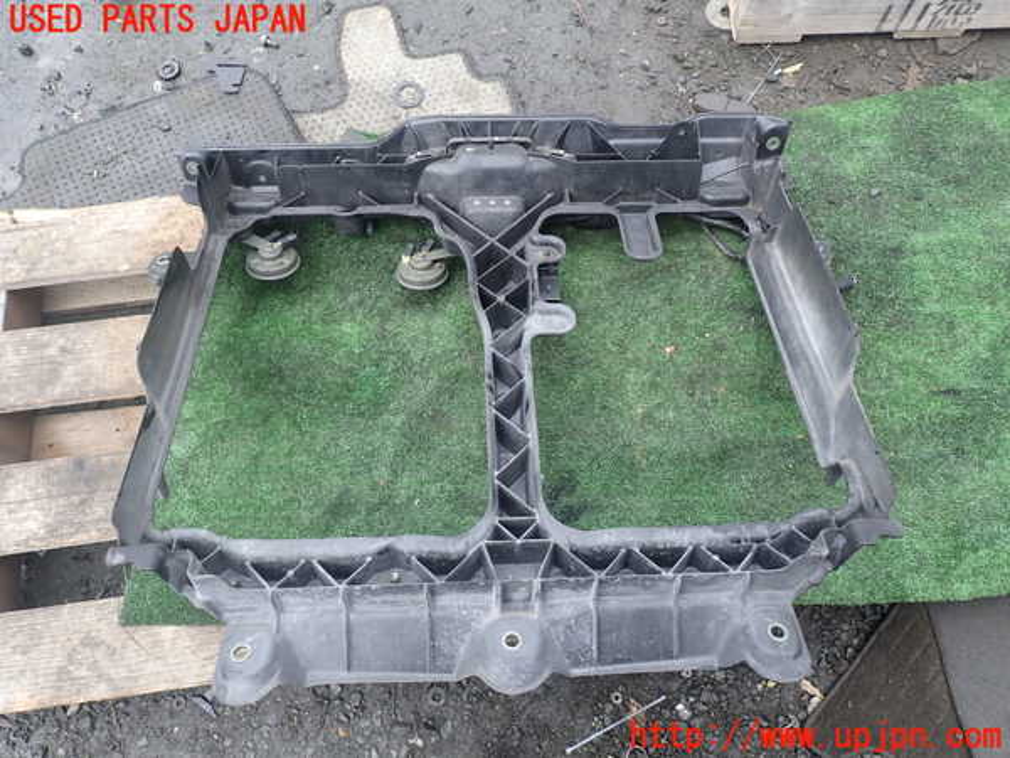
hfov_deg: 69.4
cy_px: 379
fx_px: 729
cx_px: 505
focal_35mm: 25
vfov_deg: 54.9
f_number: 2.8
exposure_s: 1/200
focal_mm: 4.5
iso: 100
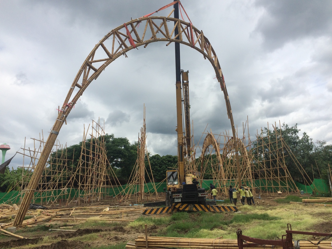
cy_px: 124
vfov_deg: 48.2
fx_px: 278
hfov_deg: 61.7
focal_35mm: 29
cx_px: 166
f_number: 2.2
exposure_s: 1/3731
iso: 32
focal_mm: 4.15
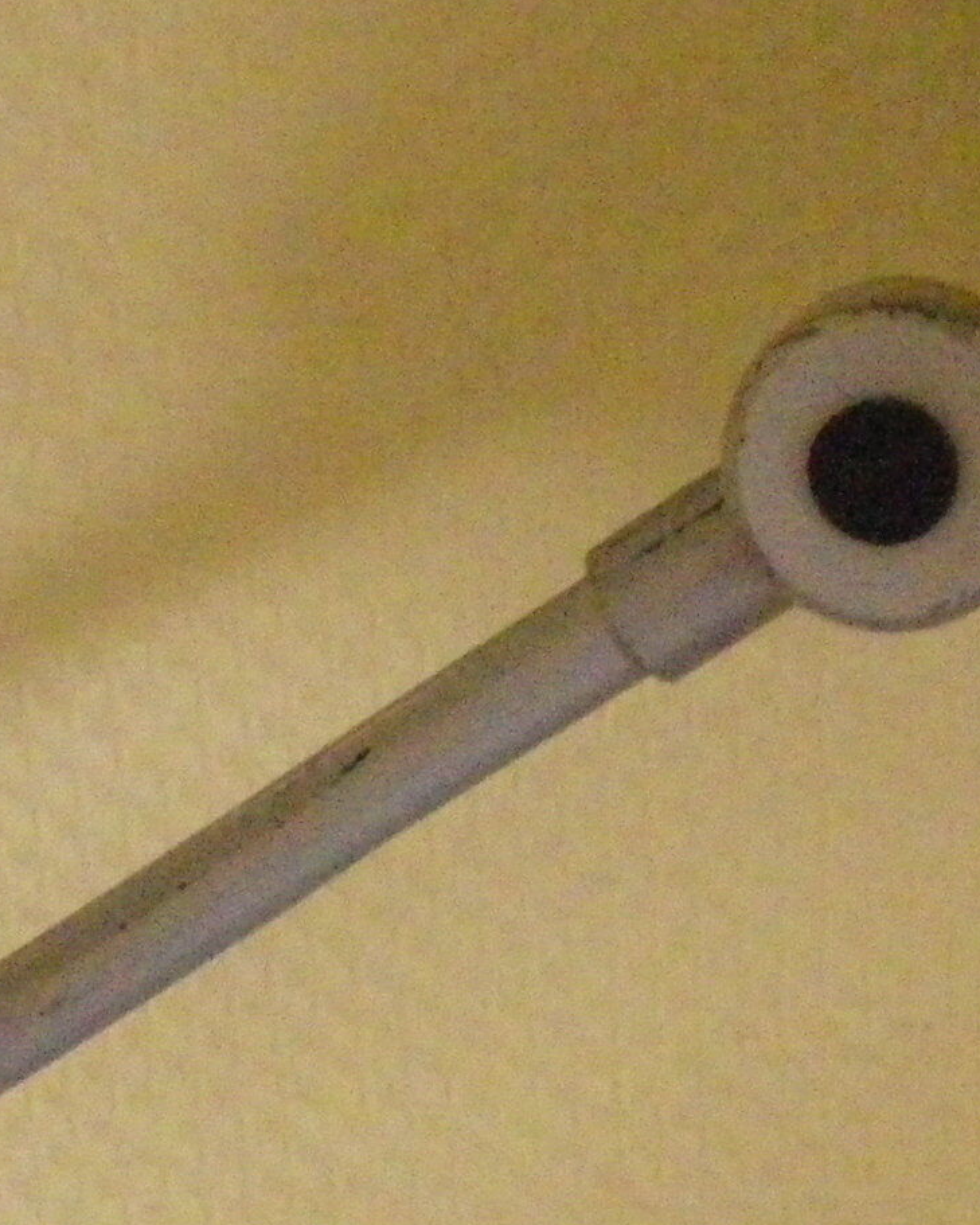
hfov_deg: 12.7
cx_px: 973
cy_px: 1116
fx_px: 4350
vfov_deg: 15.8
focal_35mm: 120
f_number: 2.6
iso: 800
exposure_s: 1/20
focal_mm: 4.9
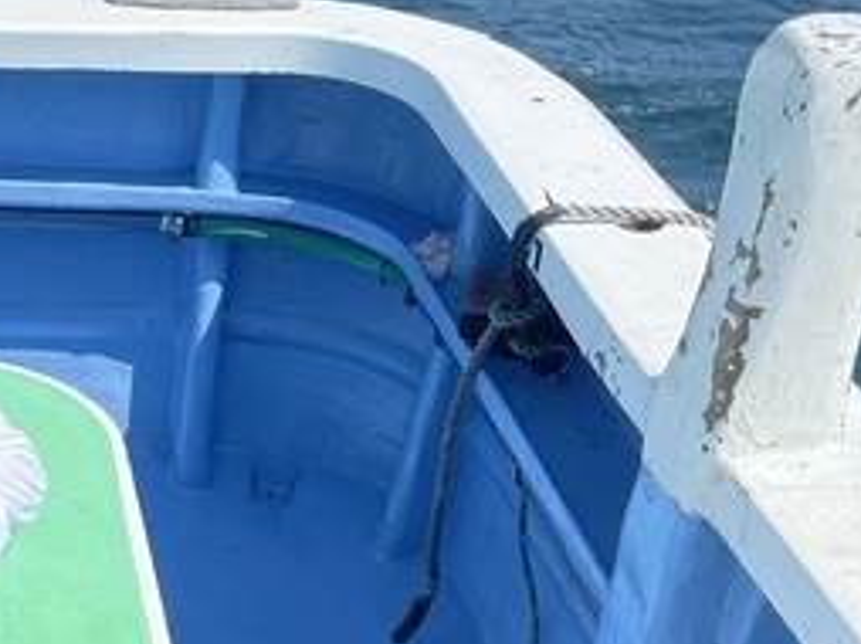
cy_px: 698
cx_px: -85
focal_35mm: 63
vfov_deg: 22.1
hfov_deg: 28.0
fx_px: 1566
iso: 32
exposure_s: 1/5618
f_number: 1.6
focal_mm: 5.1
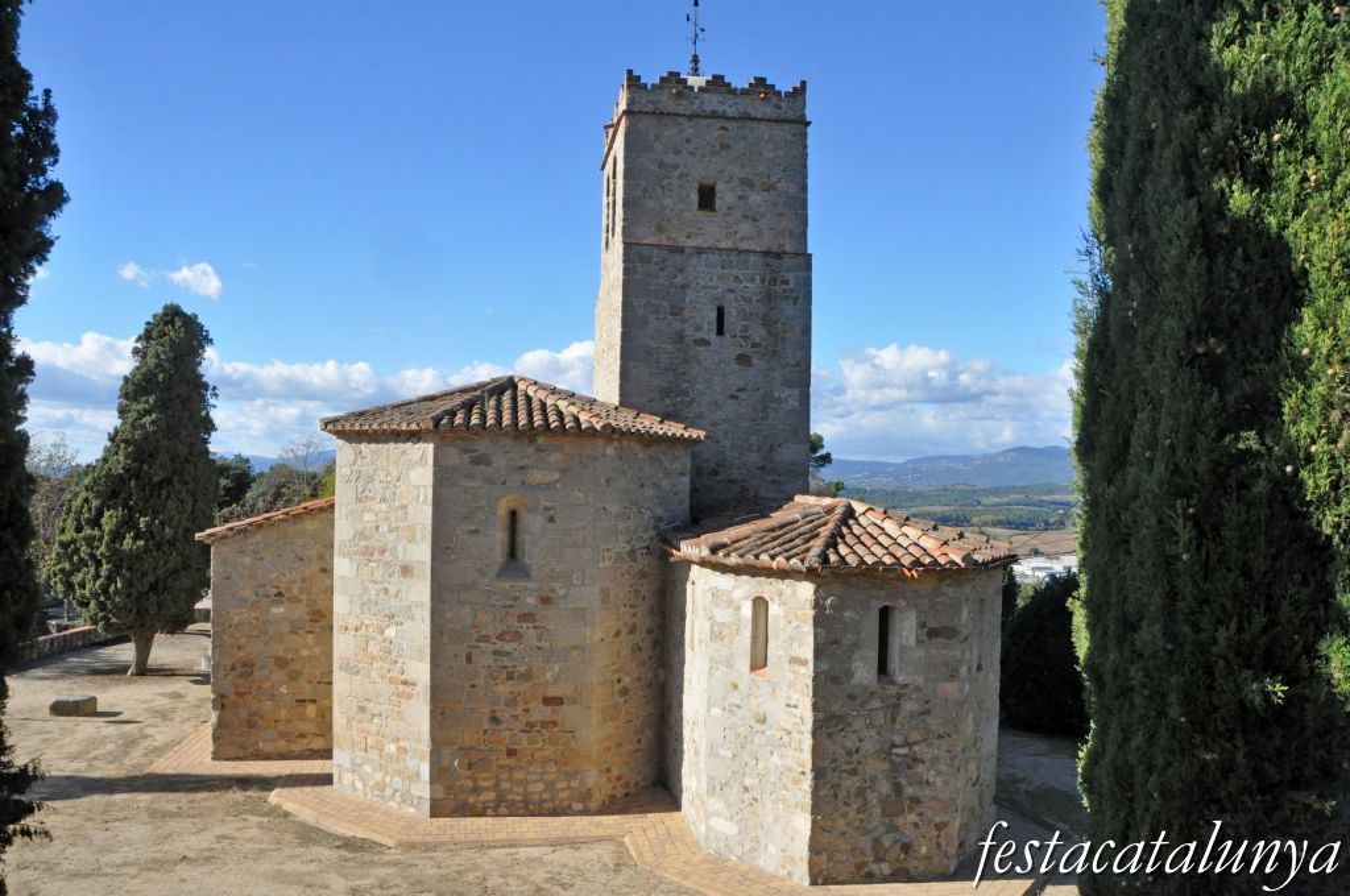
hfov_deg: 67.4
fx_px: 1011
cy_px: 448
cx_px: 675
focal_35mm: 27
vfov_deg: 47.8
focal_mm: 18
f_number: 14
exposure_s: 1/800
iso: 1600
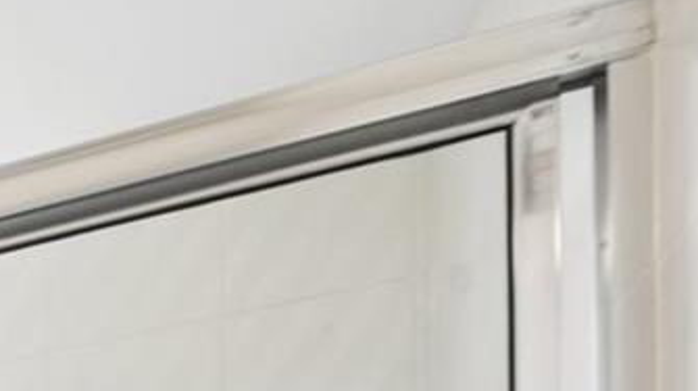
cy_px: 1083
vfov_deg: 11.5
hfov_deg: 15.9
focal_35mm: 75
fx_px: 1387
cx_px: -917
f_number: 8
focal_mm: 15
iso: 200
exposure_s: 1/8
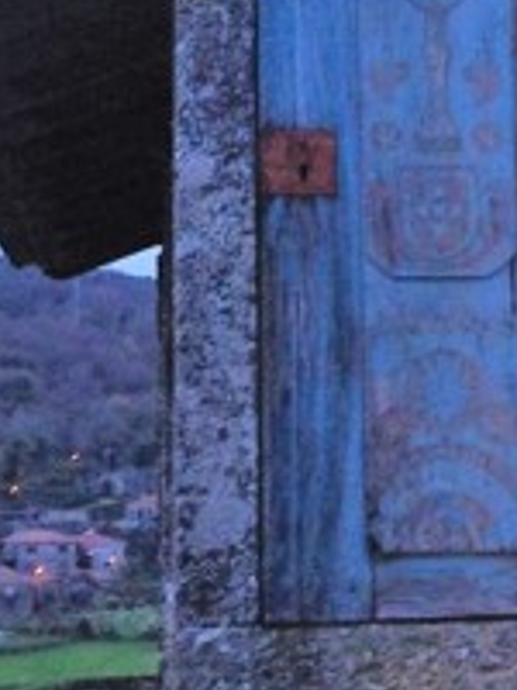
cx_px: 431
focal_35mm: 126
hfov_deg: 11.7
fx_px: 2509
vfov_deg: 15.5
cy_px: 141
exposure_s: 1/20
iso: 80
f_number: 2.4
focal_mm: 4.28
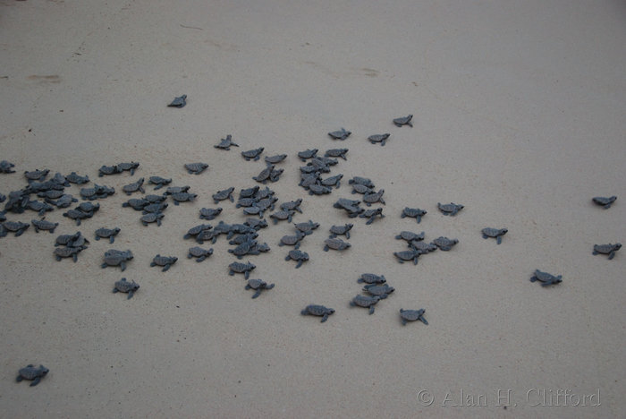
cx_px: 313
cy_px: 210
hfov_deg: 37.8
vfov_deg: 25.8
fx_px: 914
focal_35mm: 52
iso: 900
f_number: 4.2
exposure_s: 1/50
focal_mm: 35
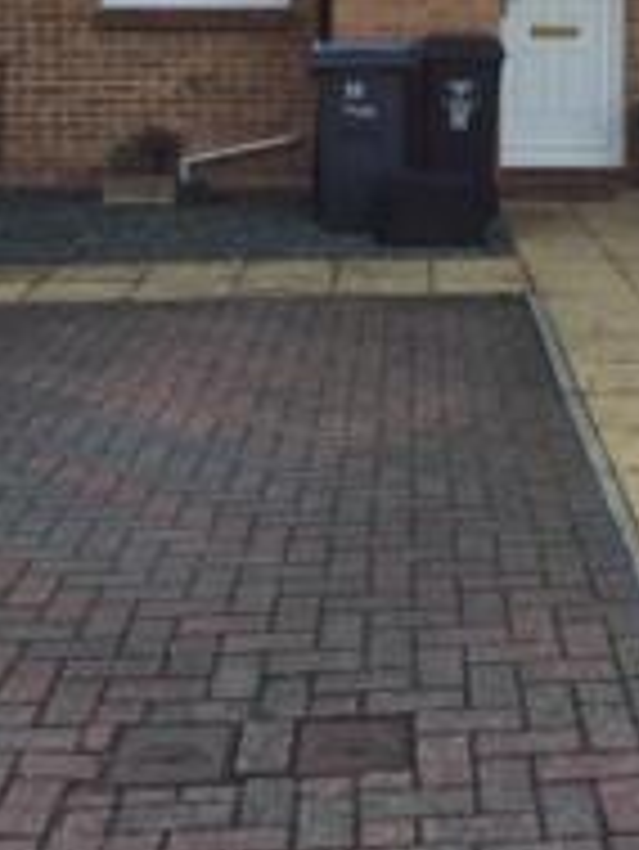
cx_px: 482
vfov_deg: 27.3
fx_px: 1647
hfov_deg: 21.8
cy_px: -2
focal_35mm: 67
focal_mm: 4.15
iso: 32
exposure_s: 1/534
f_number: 2.2
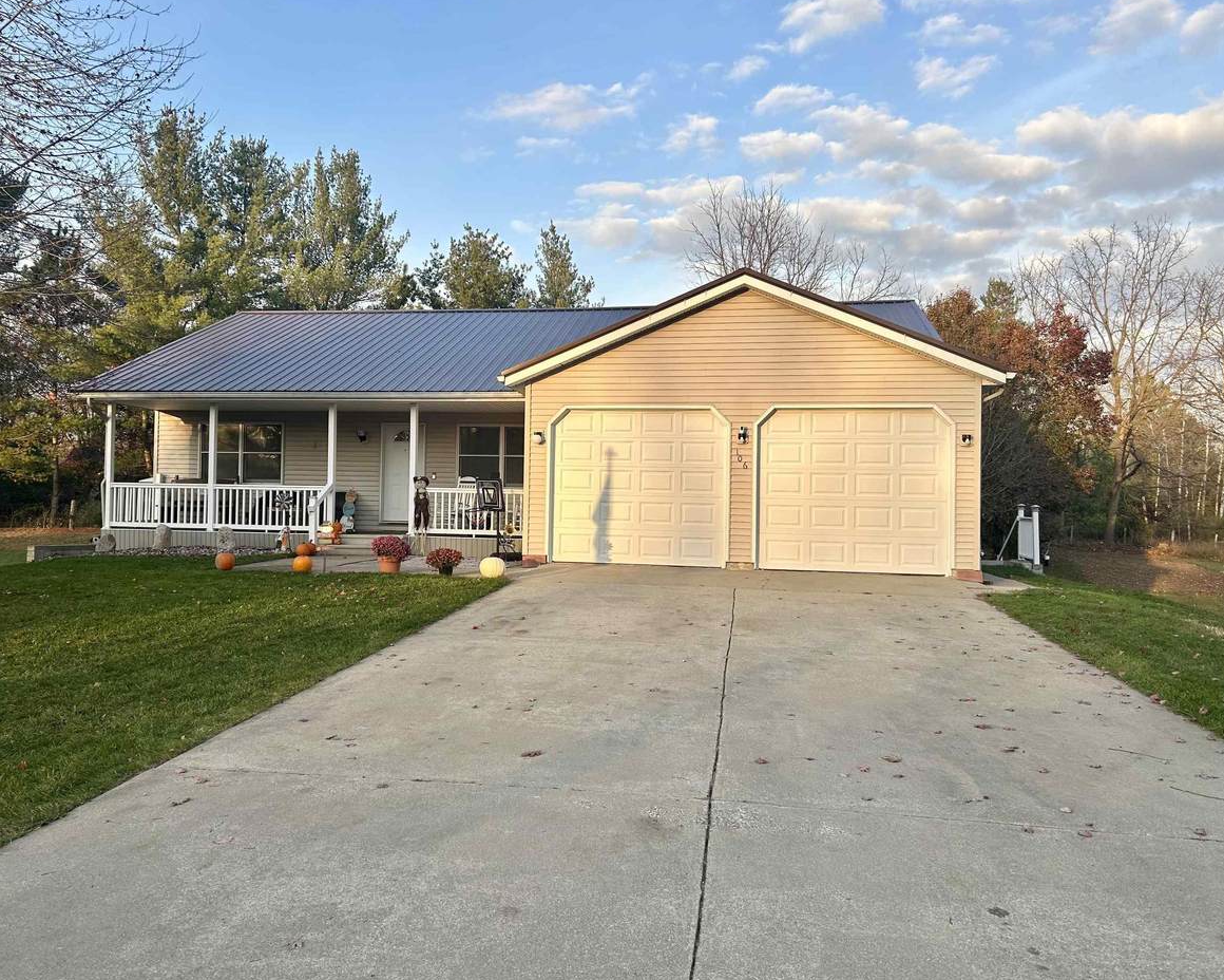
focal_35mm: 28
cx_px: 556
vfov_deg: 51.5
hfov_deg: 62.1
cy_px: 477
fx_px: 1014
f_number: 1.5
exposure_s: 1/1112
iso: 50
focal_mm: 5.7
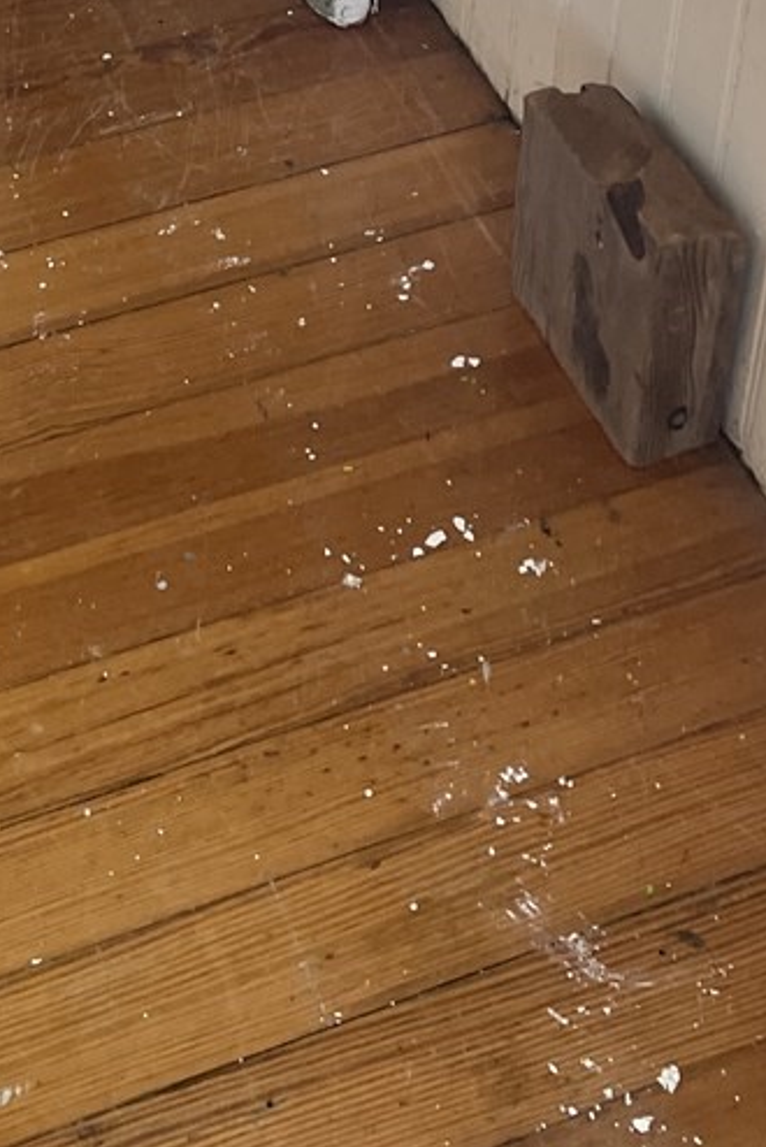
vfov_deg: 21.5
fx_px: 2677
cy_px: -413
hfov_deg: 16.2
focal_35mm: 84
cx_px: 214
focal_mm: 4.2
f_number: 1.6
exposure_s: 1/121
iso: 125
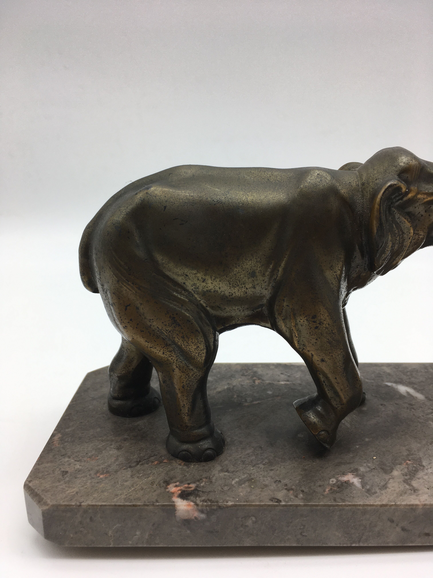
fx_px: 484
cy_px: 289
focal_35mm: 29
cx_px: 216
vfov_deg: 61.7
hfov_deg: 48.2
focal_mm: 4.15
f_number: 2.2
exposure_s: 1/117
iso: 25
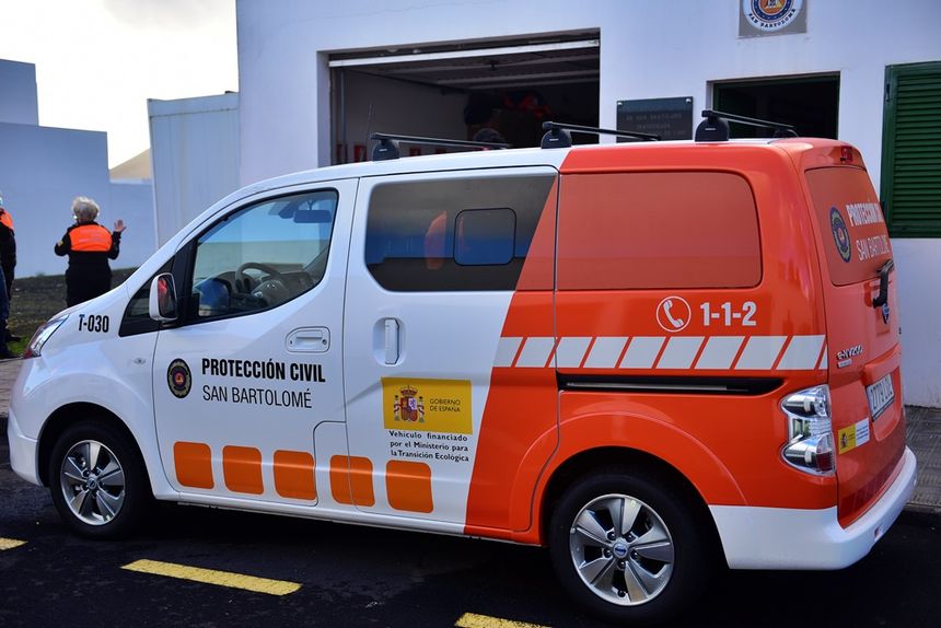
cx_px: 470
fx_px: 1177
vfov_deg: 29.9
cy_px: 314
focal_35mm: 45
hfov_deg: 43.6
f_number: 2.8
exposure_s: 1/1000
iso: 320
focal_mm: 45
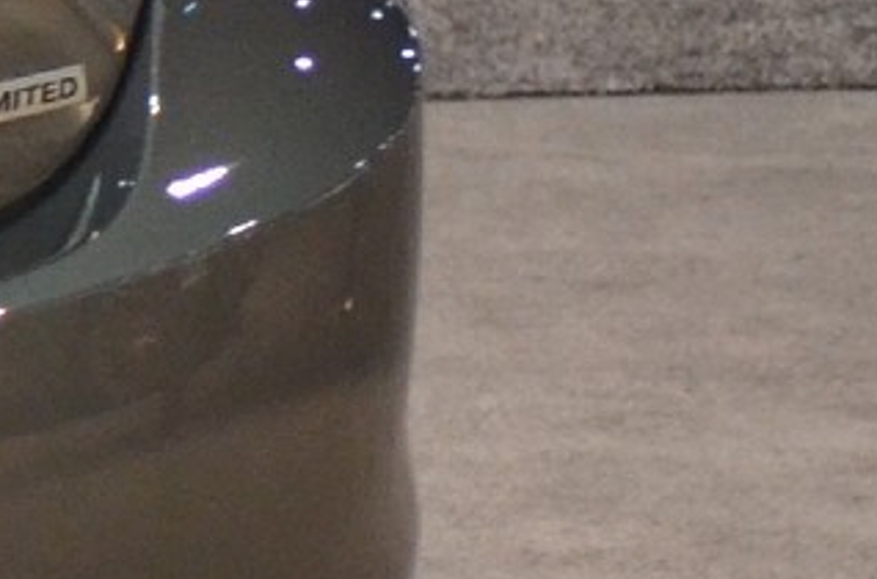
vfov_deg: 3.7
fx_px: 8888
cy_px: -66
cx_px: -1969
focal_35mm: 366
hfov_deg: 5.3
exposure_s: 1/30
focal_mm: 31
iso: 1600
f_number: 2.8
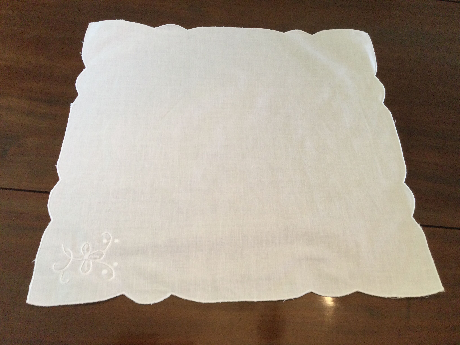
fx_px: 412
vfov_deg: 45.4
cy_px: 172
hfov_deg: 58.4
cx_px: 230
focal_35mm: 31
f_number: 2.4
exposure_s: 1/33
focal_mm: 3.3
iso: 100
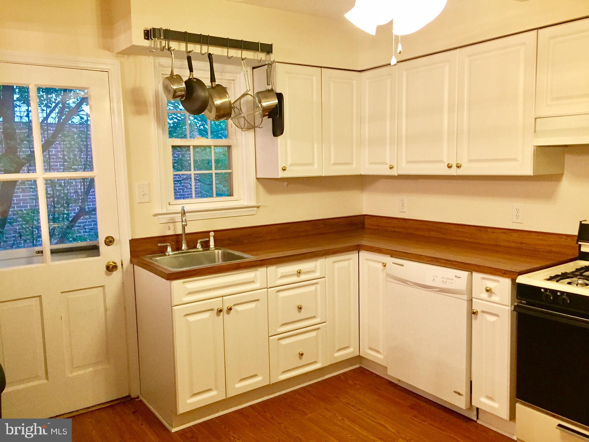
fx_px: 493
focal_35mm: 29
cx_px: 294
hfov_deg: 61.7
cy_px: 221
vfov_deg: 48.2
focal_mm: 4.15
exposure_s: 1/30
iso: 160
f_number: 2.2
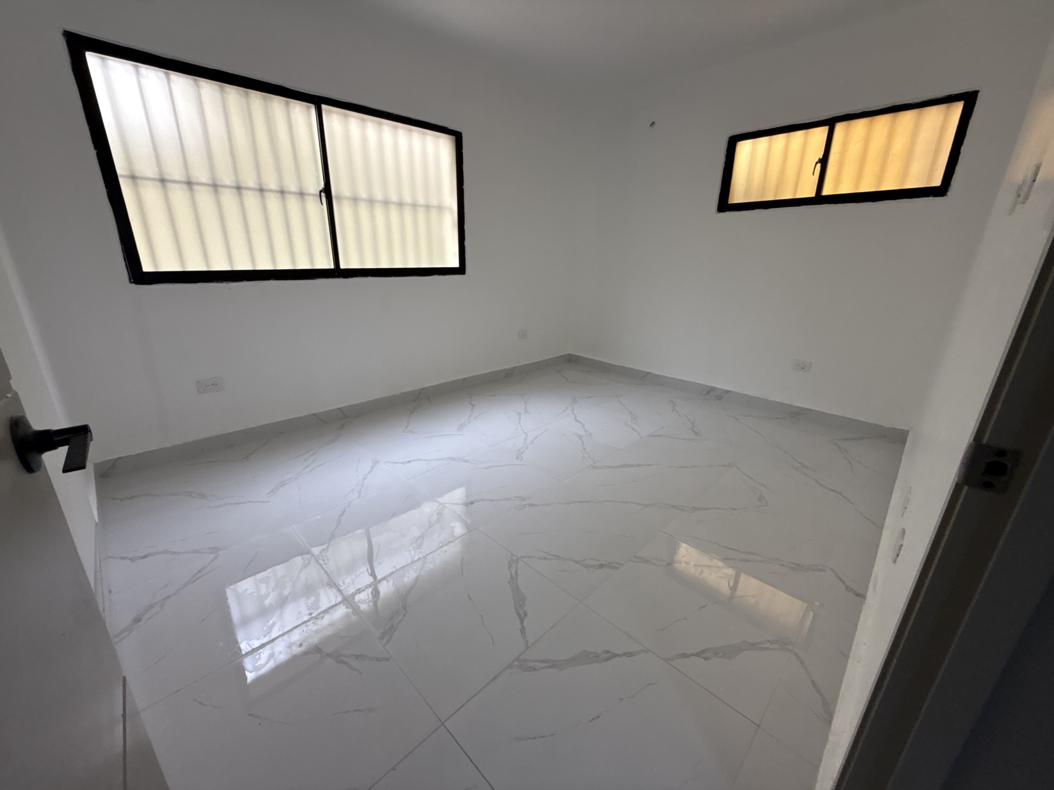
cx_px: 527
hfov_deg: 102.1
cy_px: 395
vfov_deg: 85.7
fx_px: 426
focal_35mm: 14
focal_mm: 2.22
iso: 100
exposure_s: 1/120
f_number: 2.2
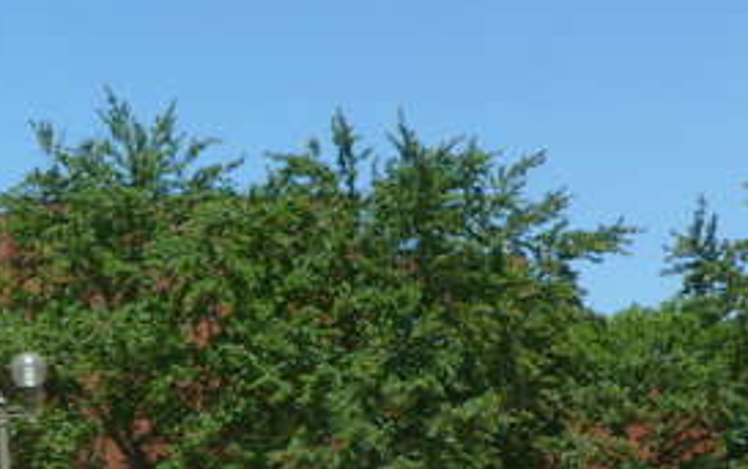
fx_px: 1775
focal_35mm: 87
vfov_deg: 15.0
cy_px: 354
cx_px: -326
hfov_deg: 20.8
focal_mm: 5
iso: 100
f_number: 3.3
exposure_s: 1/800
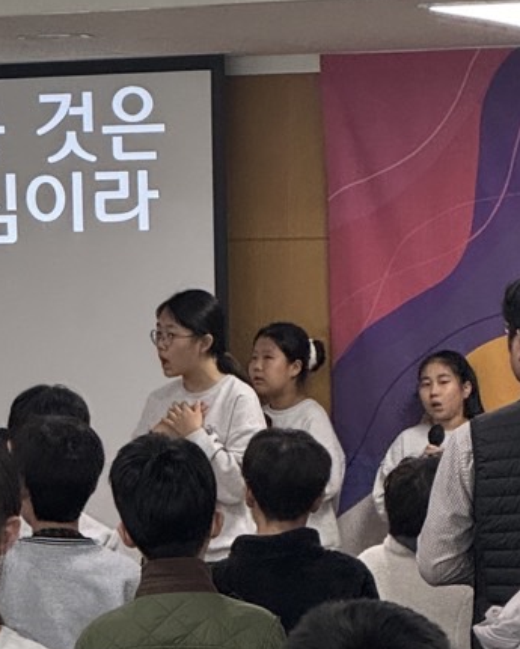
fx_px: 4288
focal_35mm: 223
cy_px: 425
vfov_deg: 8.7
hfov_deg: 6.9
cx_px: -128
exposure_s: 1/120
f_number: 2.8
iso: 400
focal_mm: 9
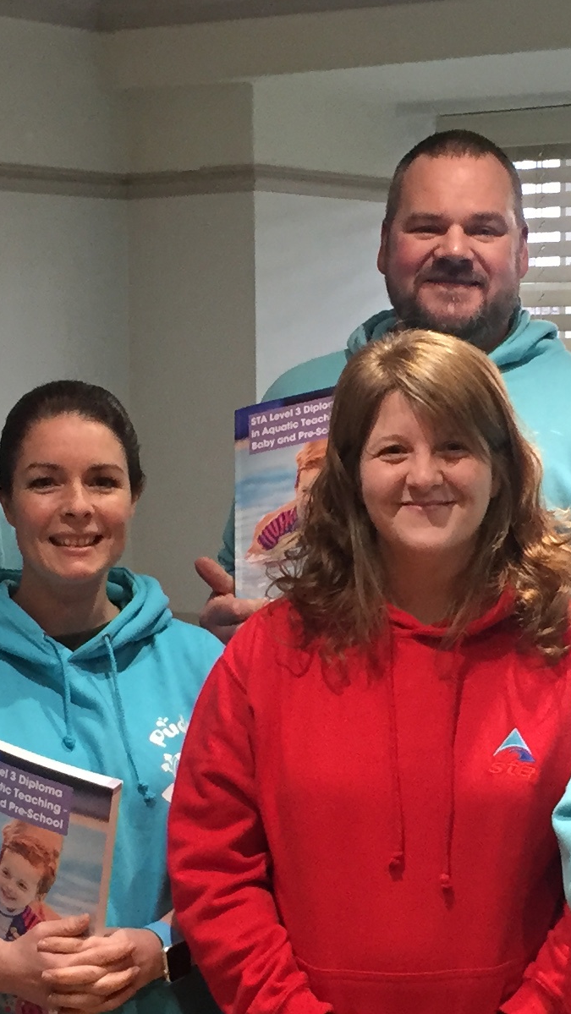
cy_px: 655
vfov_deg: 24.6
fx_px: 2313
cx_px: 349
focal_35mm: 86
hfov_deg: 14.1
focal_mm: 4.15
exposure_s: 1/33
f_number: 2.2
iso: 160
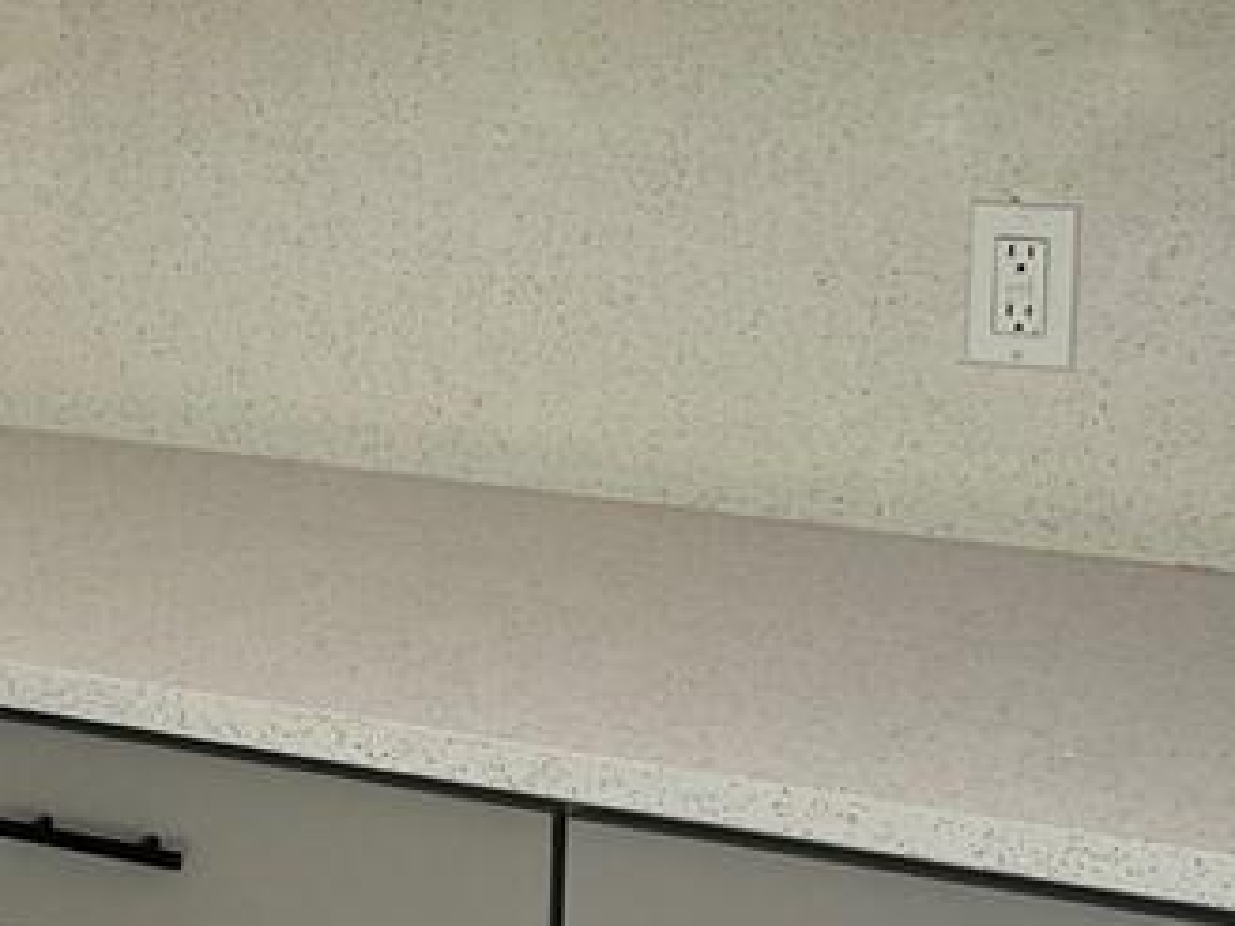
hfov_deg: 15.5
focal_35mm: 117
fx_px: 4174
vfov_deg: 12.7
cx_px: -602
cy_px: 365
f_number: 1.78
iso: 100
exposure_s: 1/121
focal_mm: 6.86
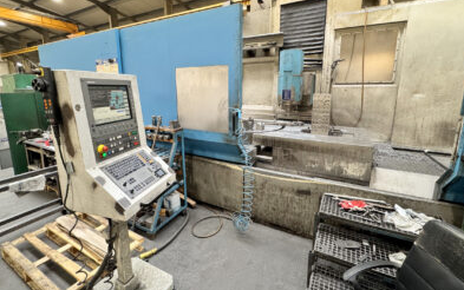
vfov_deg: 67.8
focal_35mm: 17
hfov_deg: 94.3
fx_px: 215
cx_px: 228
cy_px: 128
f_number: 2.2
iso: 250
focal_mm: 2.22
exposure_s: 1/50
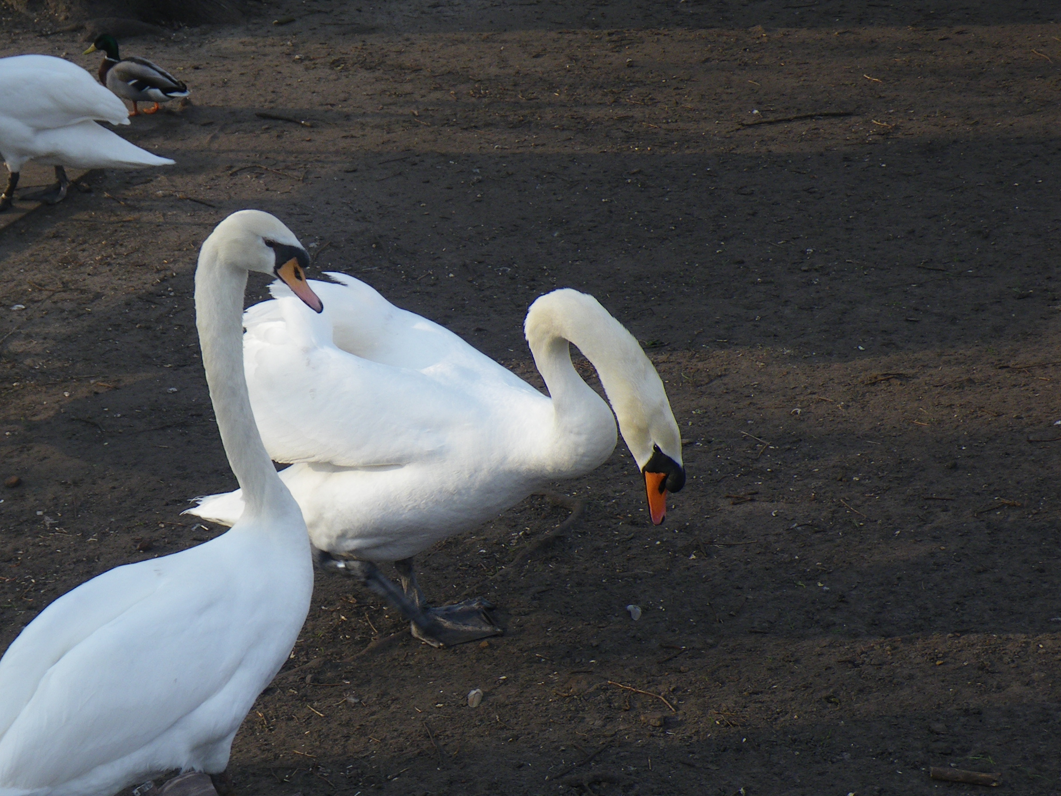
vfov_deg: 22.9
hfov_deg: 30.0
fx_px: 1962
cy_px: 513
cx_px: 323
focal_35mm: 64
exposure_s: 1/80
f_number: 4.2
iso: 50
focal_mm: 7.5
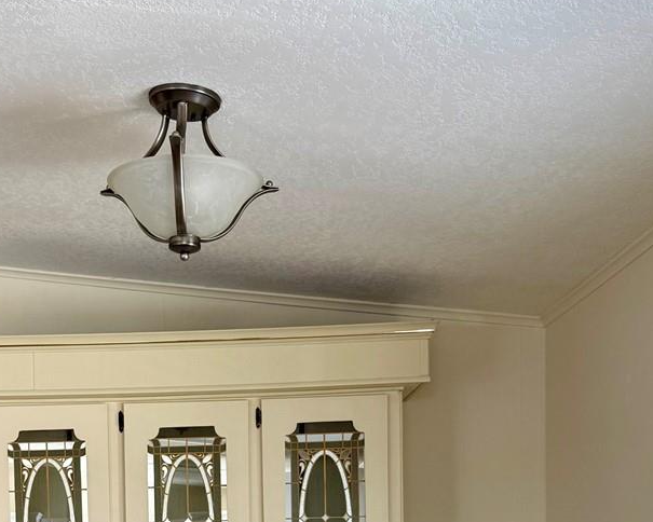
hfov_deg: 30.0
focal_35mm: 62
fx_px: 1198
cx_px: 158
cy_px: 633
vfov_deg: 22.6
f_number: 1.78
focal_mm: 6.76
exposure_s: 1/132
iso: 50
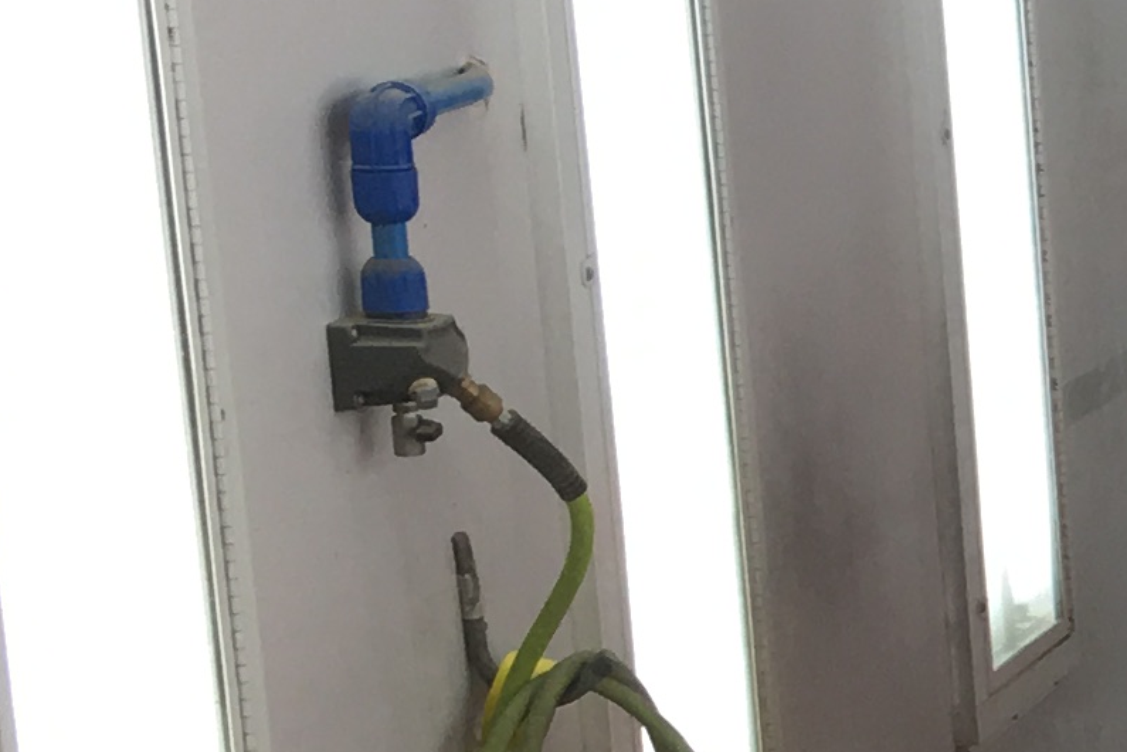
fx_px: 4789
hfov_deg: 11.5
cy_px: 773
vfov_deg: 8.9
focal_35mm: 153
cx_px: 2549
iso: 40
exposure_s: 1/120
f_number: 2.2
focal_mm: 4.15
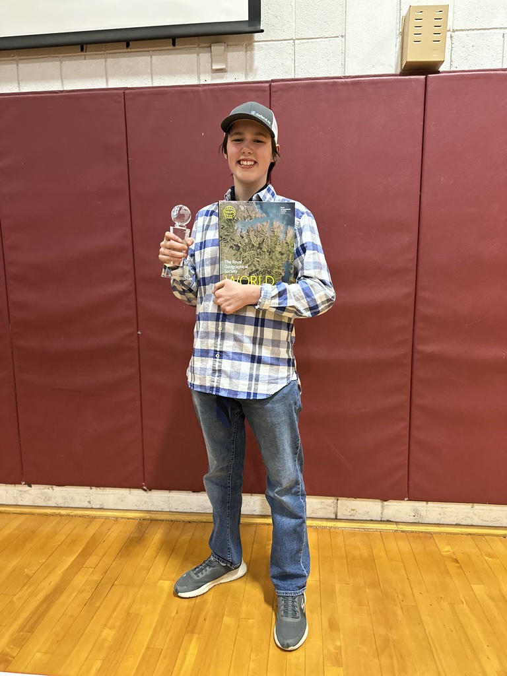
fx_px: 469
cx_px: 254
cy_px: 338
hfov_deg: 56.8
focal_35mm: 24
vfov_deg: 71.6
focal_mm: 6.86
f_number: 1.78
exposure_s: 1/60
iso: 800
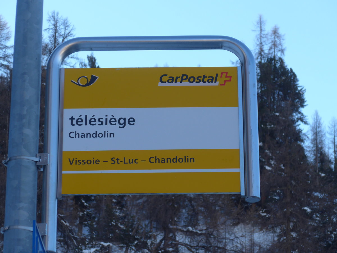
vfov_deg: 10.0
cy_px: 126
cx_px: 168
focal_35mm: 149
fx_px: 1451
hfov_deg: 13.3
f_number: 5.5
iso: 80
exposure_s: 1/160
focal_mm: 28.9
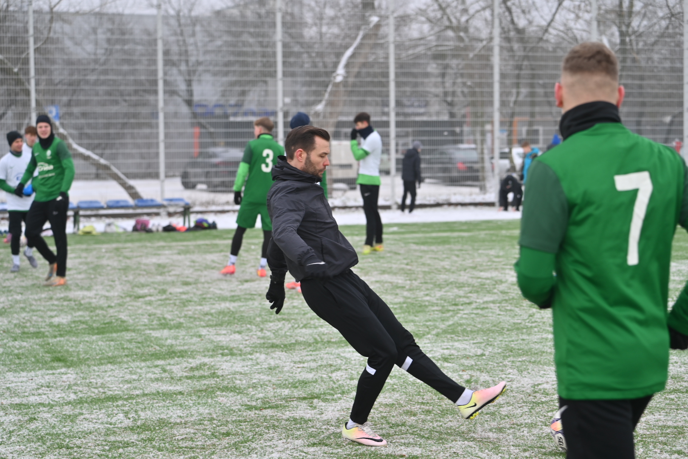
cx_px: 344
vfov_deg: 19.5
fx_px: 1338
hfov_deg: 28.8
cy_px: 230
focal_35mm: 70
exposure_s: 1/400
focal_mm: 70
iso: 100
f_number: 3.5
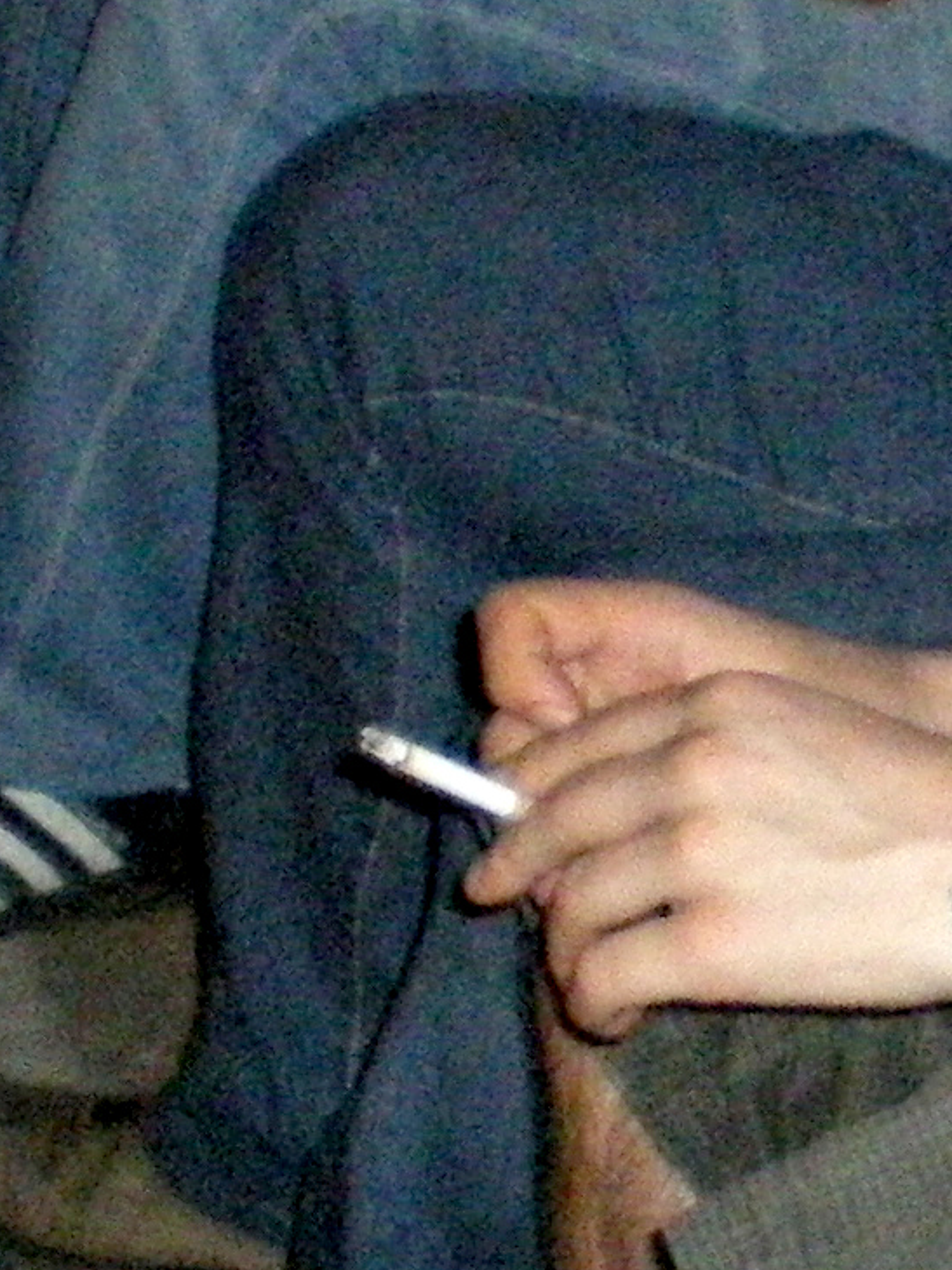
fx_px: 5907
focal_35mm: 161
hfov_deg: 8.5
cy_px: 698
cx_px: 2177
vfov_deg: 12.3
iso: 800
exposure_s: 1/50
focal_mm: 6.3
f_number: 3.1
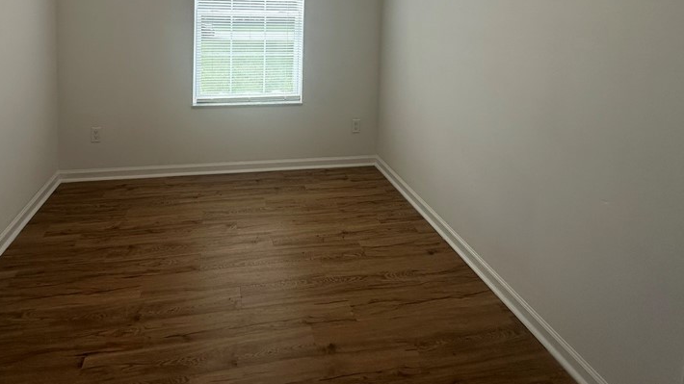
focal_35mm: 22
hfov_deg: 80.5
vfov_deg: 45.4
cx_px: 283
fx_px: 399
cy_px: 21
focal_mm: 2.22
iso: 40
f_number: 2.2
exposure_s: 1/128
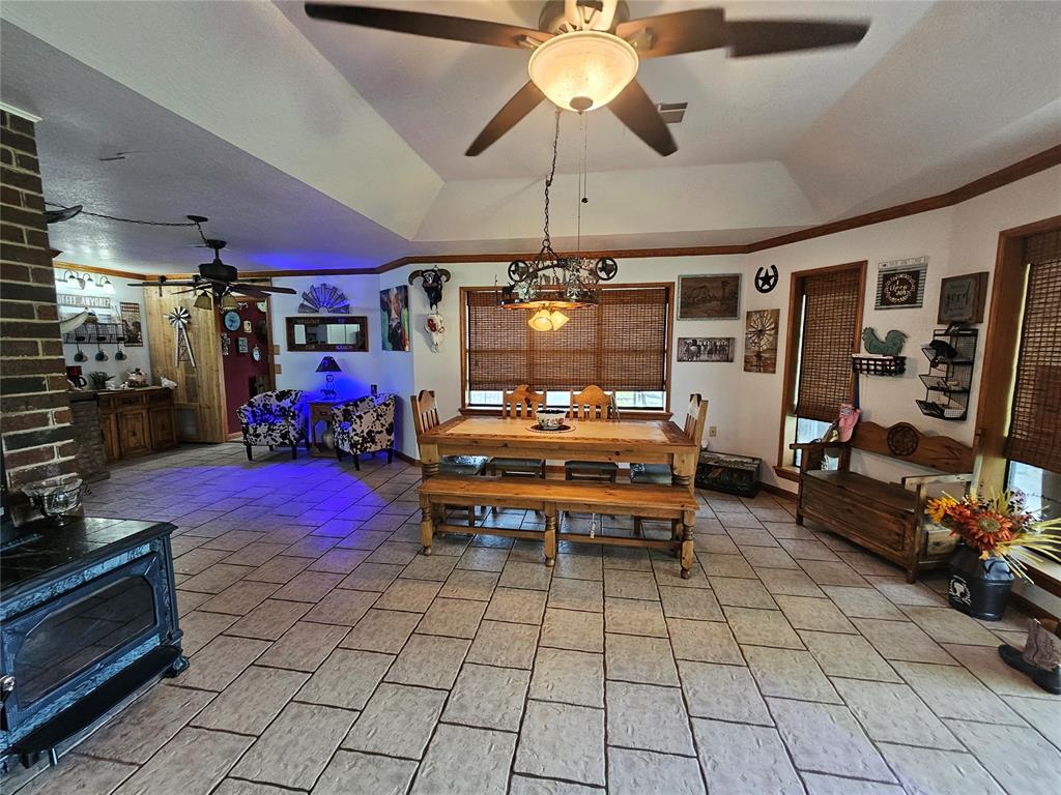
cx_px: 530
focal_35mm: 13
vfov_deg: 89.9
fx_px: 398
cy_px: 398
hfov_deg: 106.2
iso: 250
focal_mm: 2.2
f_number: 2.2
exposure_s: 1/60
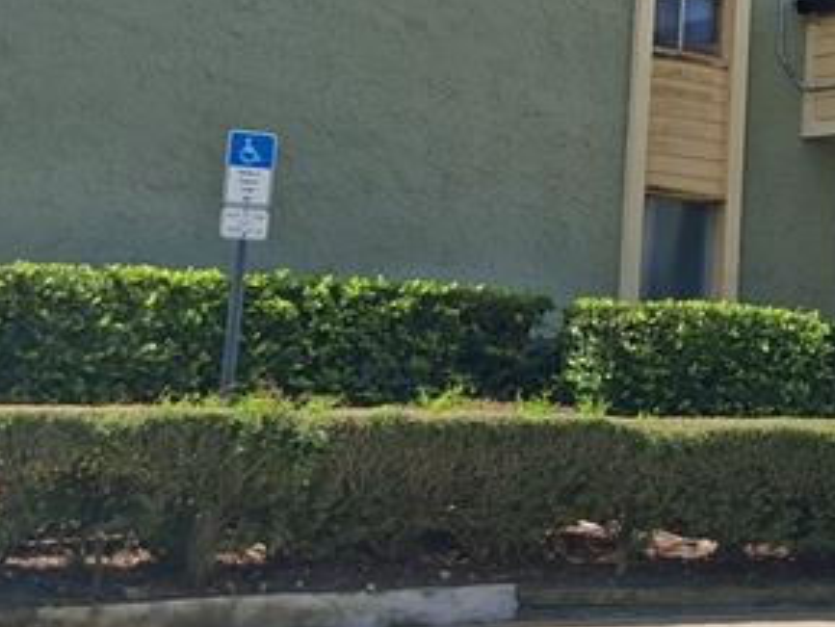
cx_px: 728
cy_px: -107
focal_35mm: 92
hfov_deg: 20.9
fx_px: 2220
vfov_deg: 15.5
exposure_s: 1/840
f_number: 1.8
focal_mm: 3.98
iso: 25
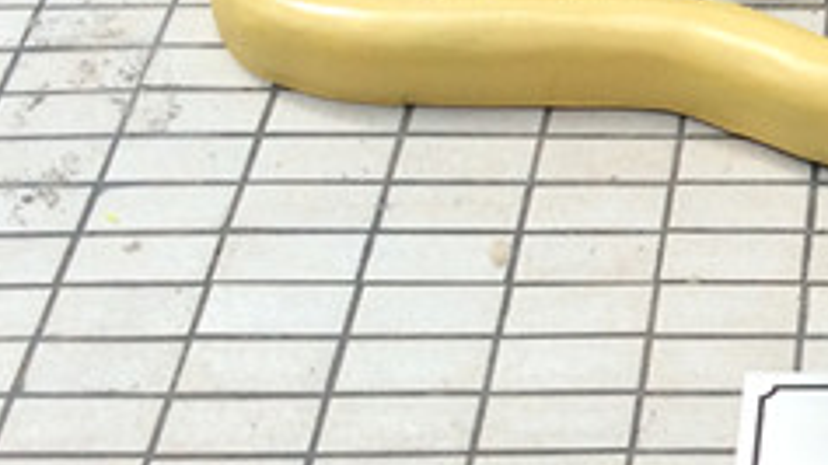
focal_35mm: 121
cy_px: 12
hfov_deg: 16.9
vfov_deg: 9.9
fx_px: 2655
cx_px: 1003
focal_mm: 3.3
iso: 32
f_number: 2.4
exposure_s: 1/1300
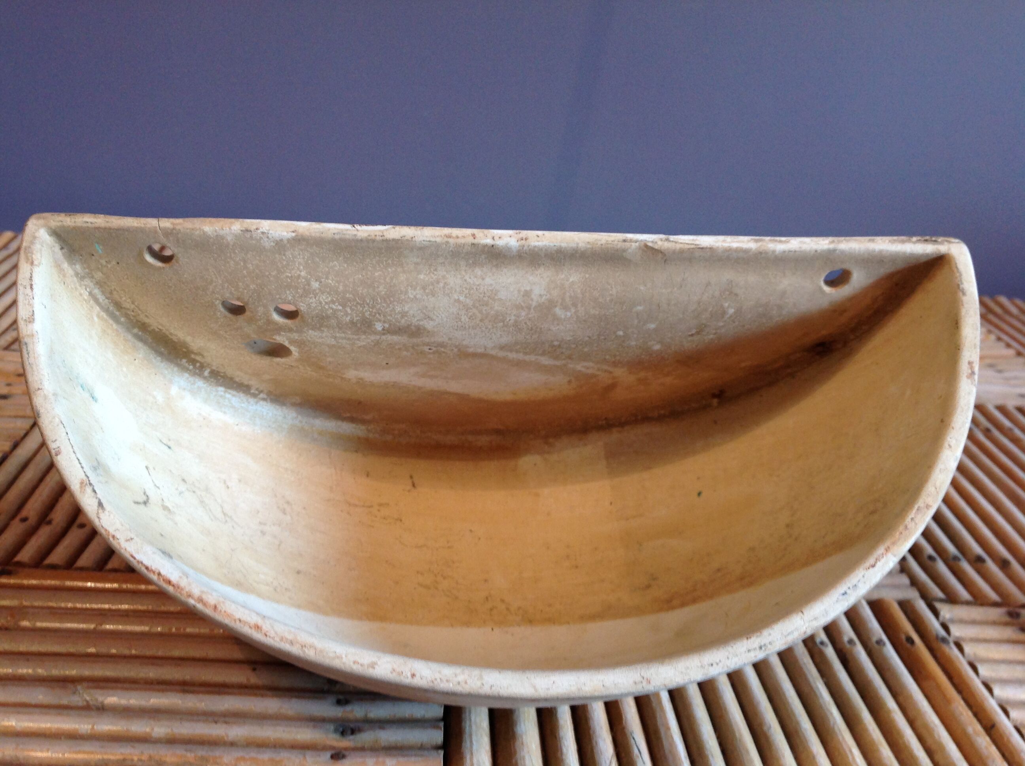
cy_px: 383
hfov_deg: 52.7
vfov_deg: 40.6
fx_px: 1035
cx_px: 512
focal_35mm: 35
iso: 80
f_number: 2.4
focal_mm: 4.28
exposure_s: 1/15
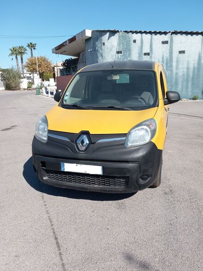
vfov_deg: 61.7
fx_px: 227
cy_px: 137
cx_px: 107
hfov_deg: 48.2
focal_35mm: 29
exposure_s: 1/455
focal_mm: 4
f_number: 1.8
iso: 20
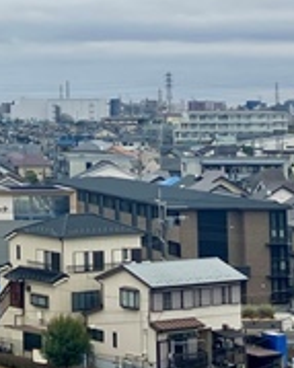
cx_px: -181
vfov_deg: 16.3
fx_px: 1263
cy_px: 8
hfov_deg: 12.5
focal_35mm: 116
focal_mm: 3.99
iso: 32
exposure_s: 1/2703
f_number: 1.8
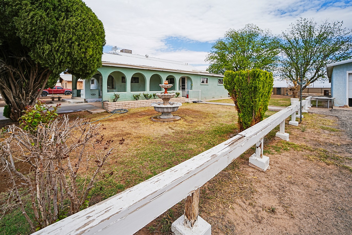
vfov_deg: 81.2
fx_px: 137
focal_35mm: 14
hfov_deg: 104.3
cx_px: 176
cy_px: 118
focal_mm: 14
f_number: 2.8
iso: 80
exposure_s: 1/2000
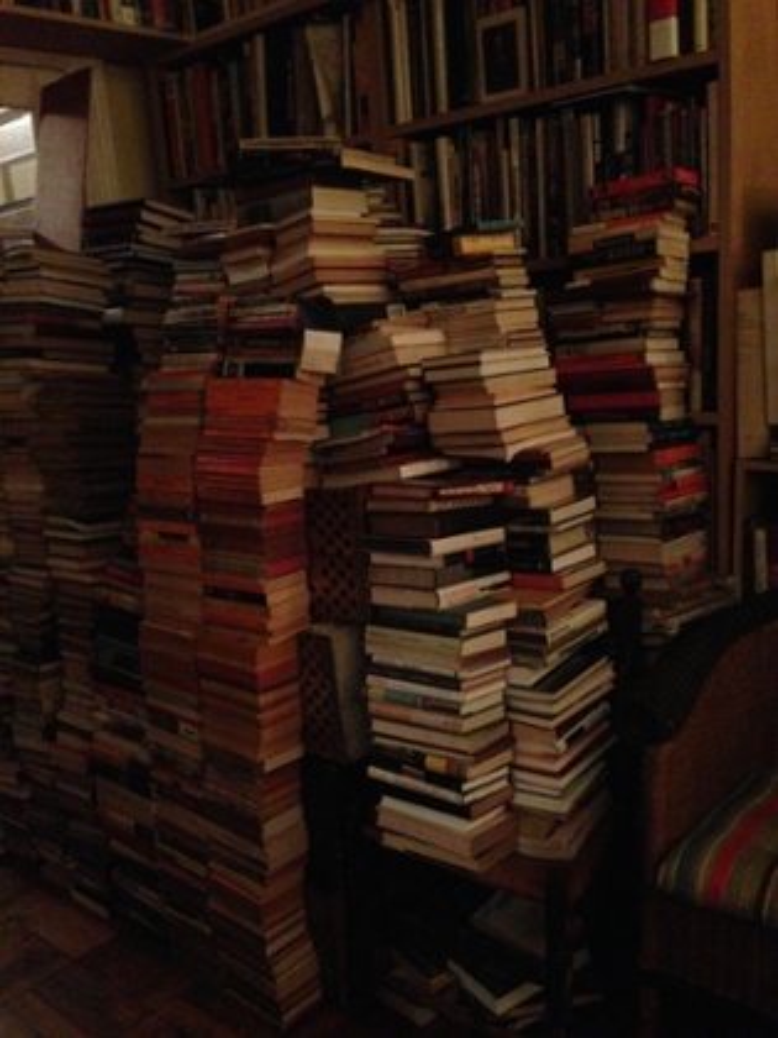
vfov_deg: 55.4
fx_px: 989
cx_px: 389
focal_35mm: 33
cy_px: 519
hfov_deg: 42.9
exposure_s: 1/15
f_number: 2.4
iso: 800
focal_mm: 4.12
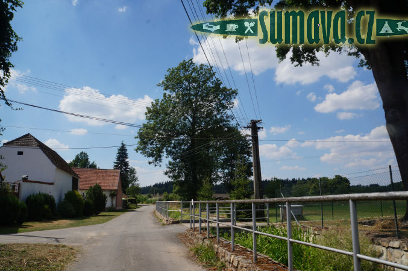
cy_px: 136
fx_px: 306
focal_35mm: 27
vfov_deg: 47.8
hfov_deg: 67.4
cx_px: 204
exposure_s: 1/200
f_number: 16
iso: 200
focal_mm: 18
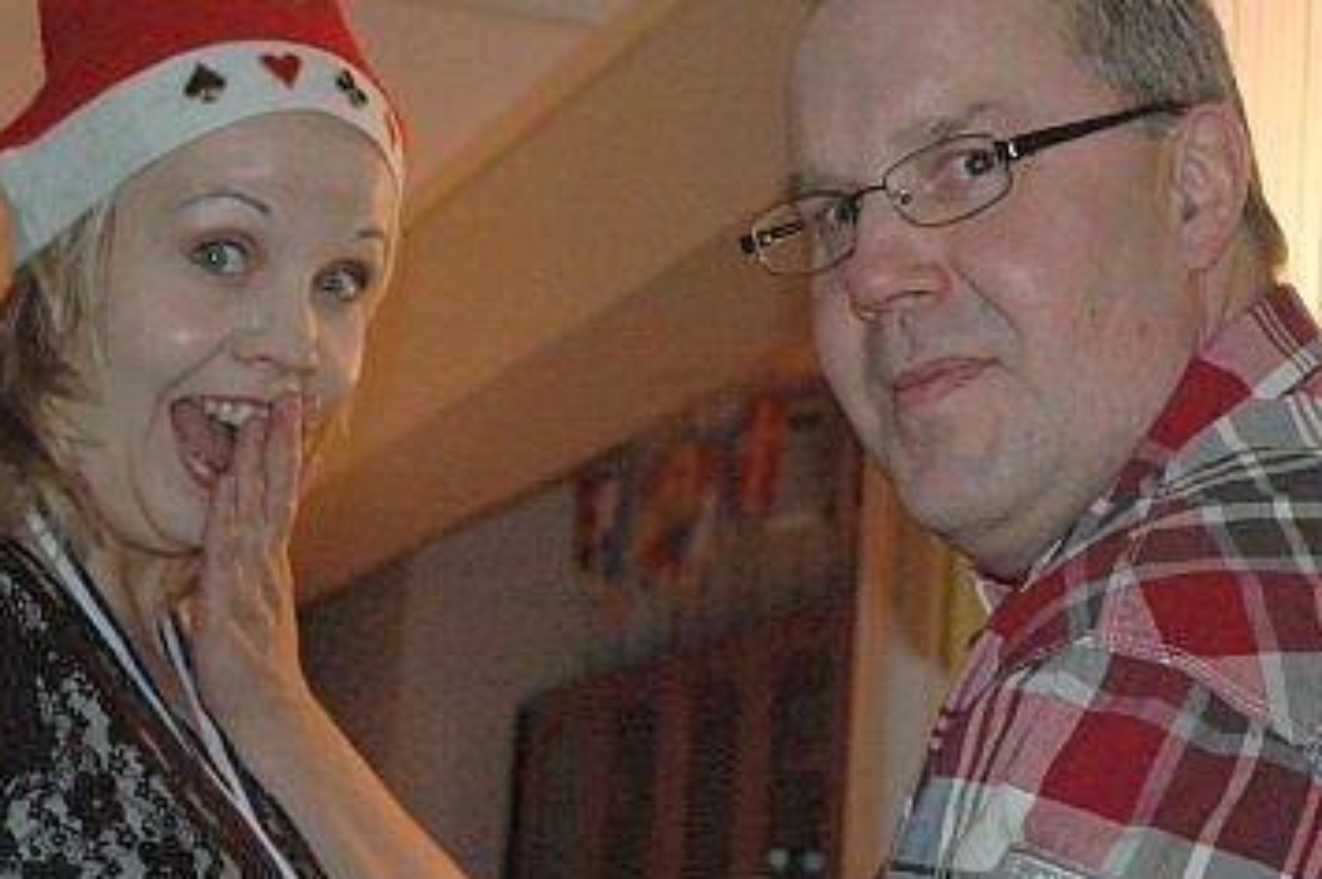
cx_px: 730
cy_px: 149
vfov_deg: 11.6
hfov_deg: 17.5
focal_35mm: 117
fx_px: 4292
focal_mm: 46
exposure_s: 1/60
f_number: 5
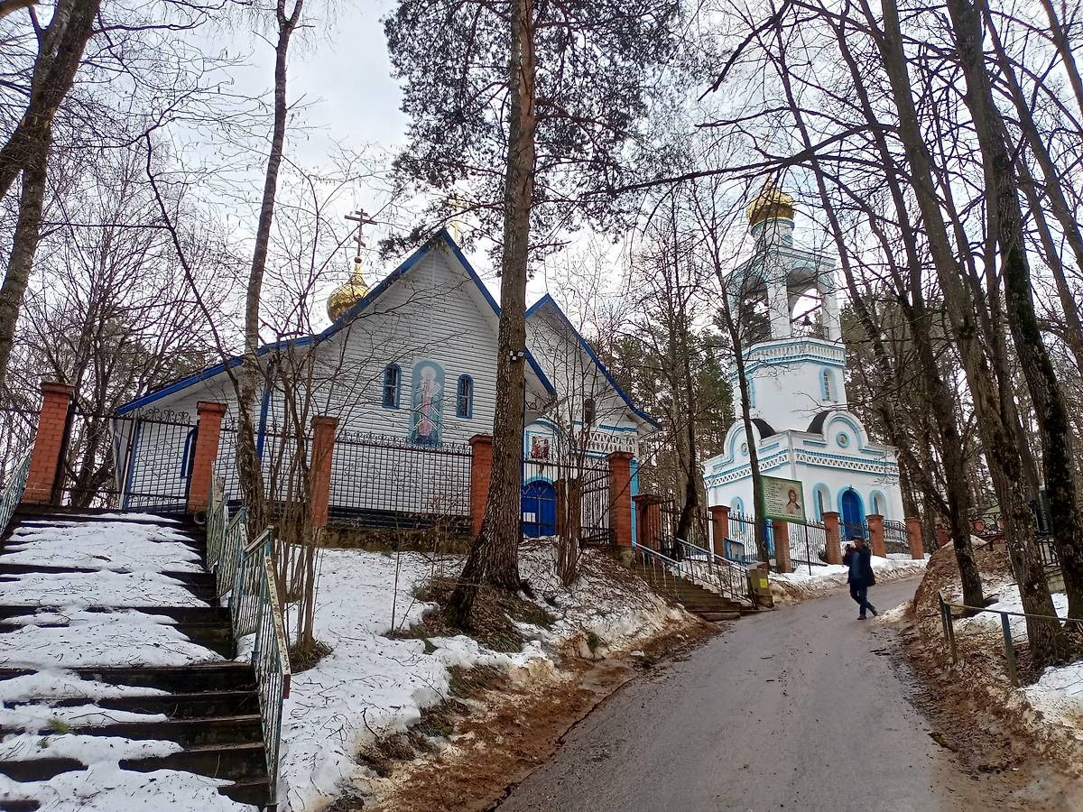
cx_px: 542
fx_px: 876
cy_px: 406
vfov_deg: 49.7
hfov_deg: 63.4
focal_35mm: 28
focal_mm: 4.69
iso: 112
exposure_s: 1/149
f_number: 1.8
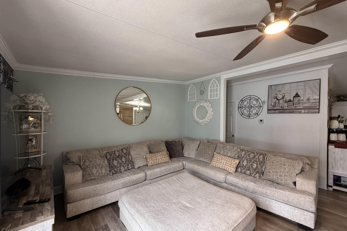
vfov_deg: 77.3
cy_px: 119
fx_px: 145
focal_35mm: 15
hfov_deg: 100.4
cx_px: 177
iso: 250
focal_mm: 2.22
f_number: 2.2
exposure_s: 1/60
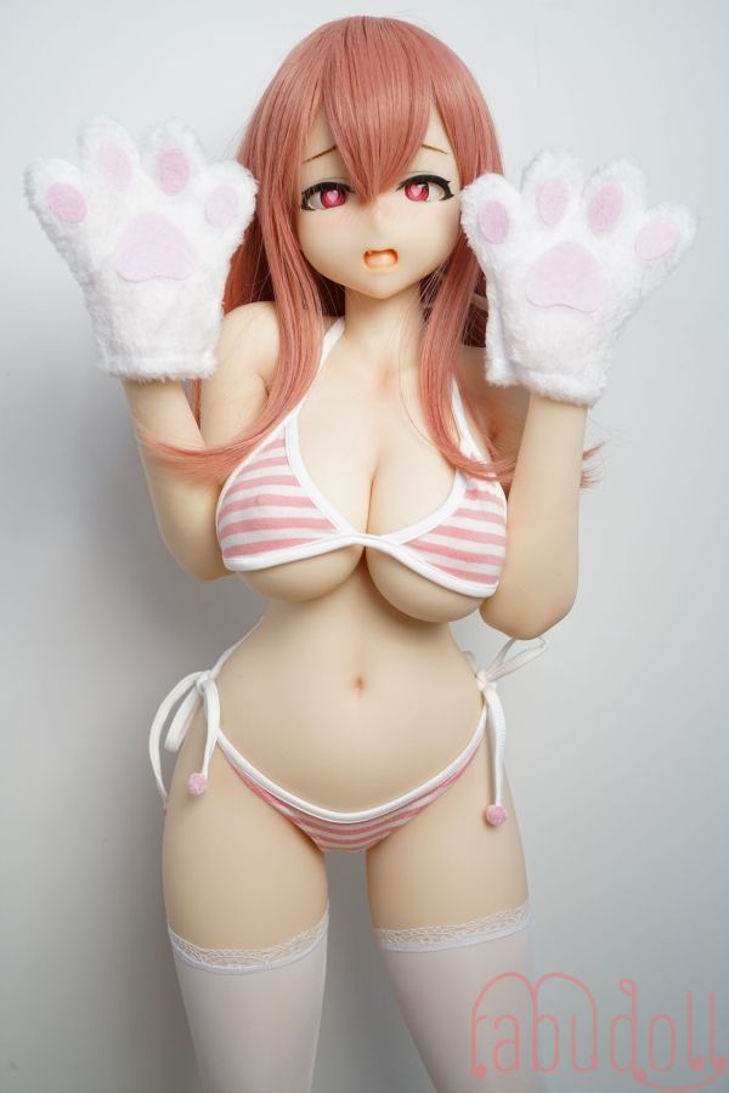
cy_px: 546
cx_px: 364
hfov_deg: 37.9
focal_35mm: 35
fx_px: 1063
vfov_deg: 54.4
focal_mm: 35
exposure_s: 1/100
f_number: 4.5
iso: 500
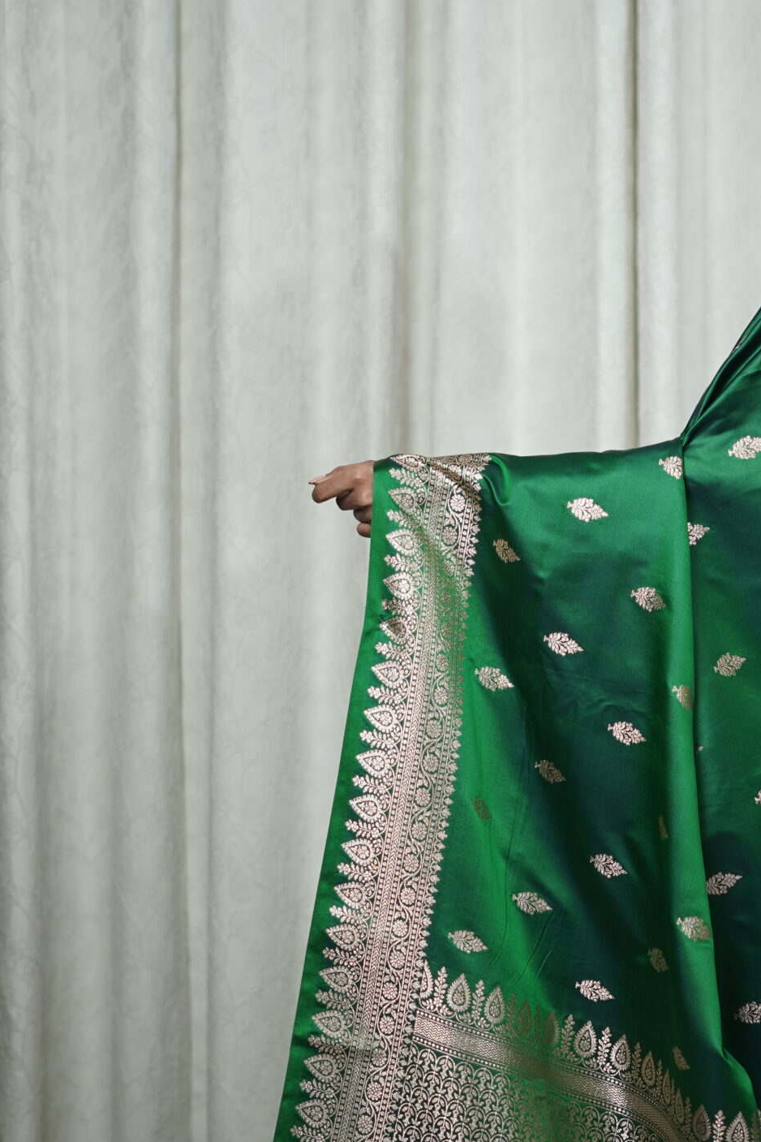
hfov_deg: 14.9
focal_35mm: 91
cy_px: 655
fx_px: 2885
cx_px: 636
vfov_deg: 22.4
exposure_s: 1/100
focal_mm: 50
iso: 200
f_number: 1.8
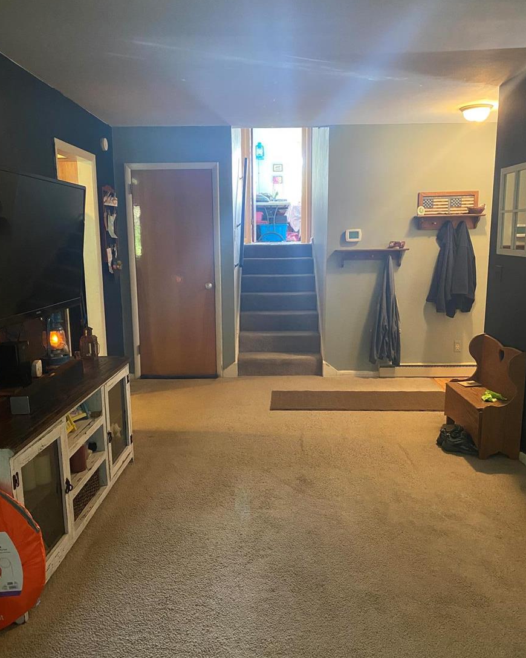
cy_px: 337
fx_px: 545
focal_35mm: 28
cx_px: 264
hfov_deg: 51.5
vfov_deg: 62.2
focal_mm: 4.25
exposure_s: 1/40
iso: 500
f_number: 1.8
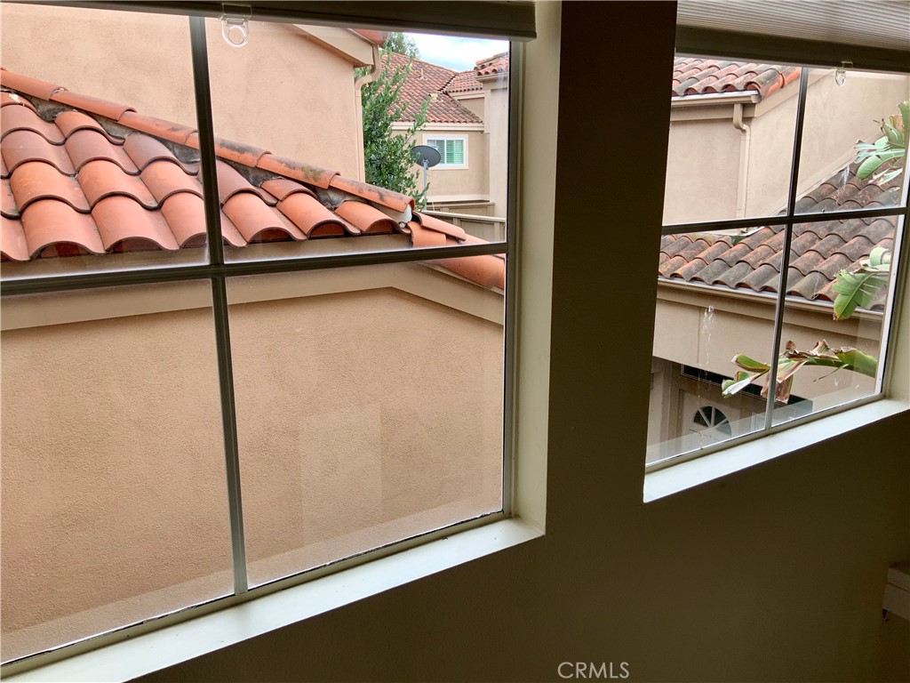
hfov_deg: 61.7
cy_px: 342
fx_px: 762
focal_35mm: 29
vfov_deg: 48.2
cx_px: 455
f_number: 1.8
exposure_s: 1/221
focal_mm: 3
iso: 16
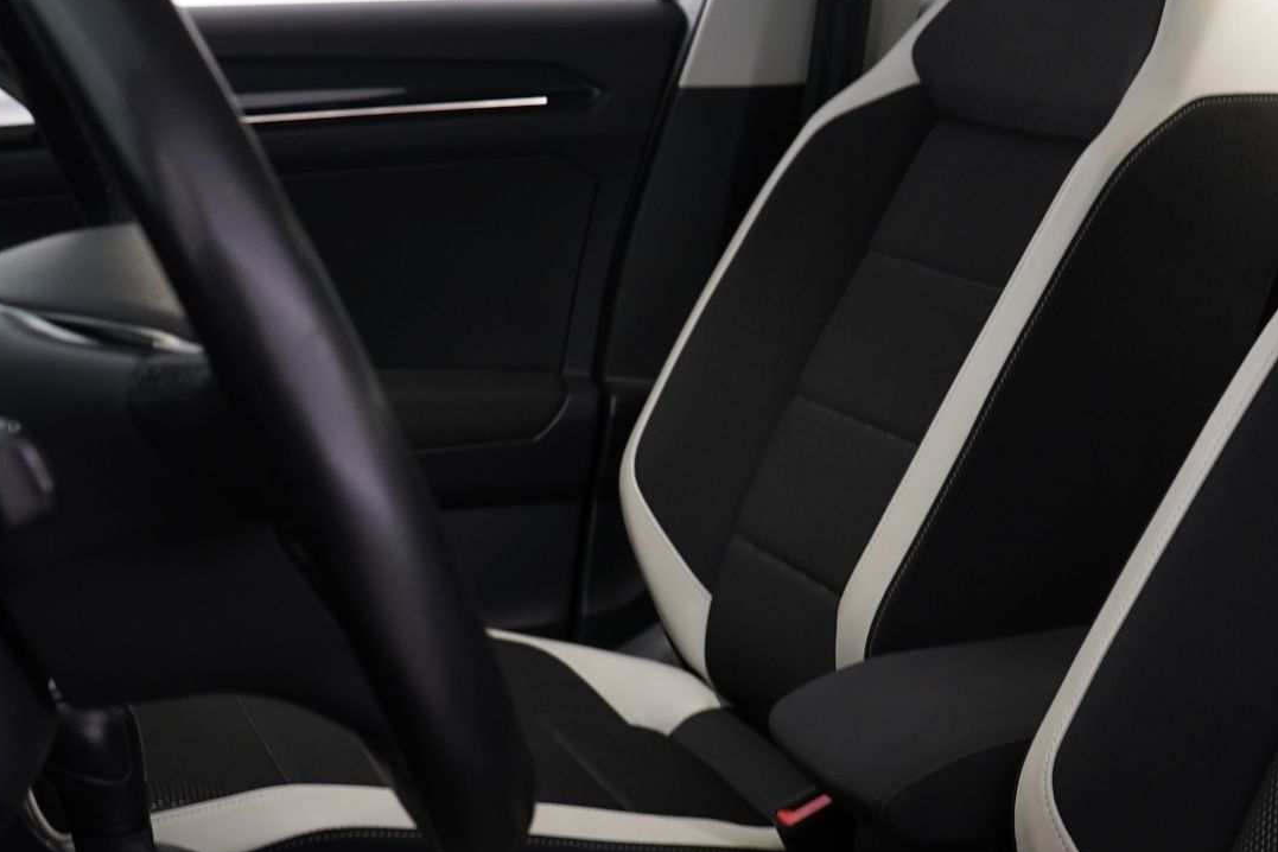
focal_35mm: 65
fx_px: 2307
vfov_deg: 20.9
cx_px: 941
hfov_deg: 30.5
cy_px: 469
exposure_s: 1/10
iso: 800
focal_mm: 28
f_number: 5
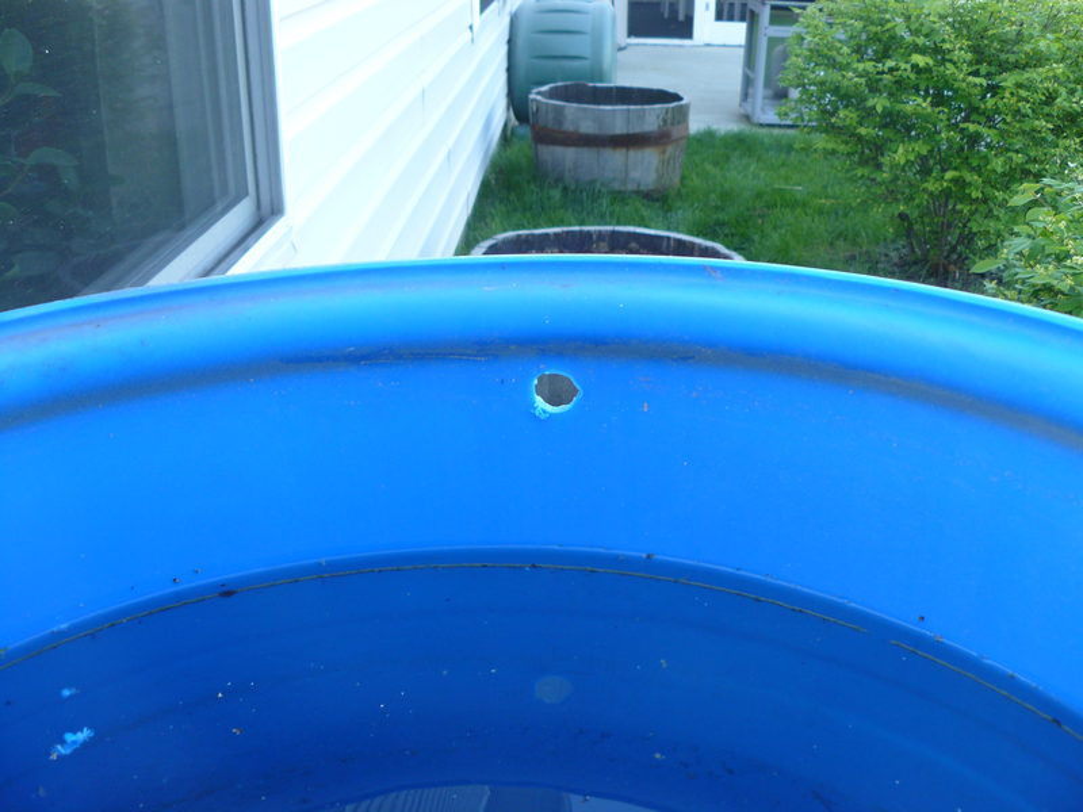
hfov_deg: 51.4
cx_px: 542
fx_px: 1126
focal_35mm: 36
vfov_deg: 39.7
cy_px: 406
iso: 100
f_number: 2.8
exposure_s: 1/80
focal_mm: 6
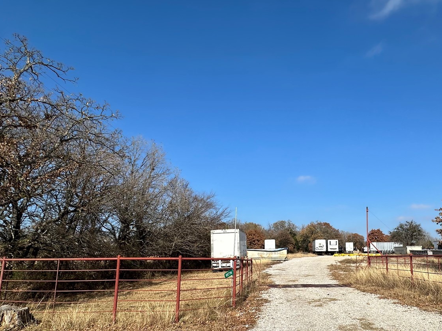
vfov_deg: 56.1
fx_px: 306
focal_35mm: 24
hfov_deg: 69.9
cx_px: 287
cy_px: 207
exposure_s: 1/2747
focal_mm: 2.22
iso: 50
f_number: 2.2
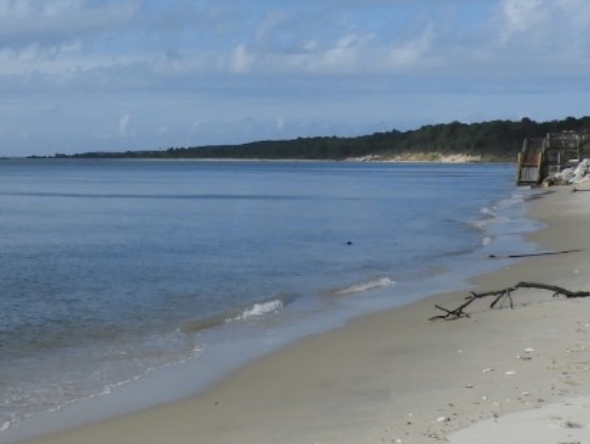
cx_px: -175
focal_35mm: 84
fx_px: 1433
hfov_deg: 21.1
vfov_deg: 17.2
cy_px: 10
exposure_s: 1/1600
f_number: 3.8
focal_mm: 4.3
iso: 100
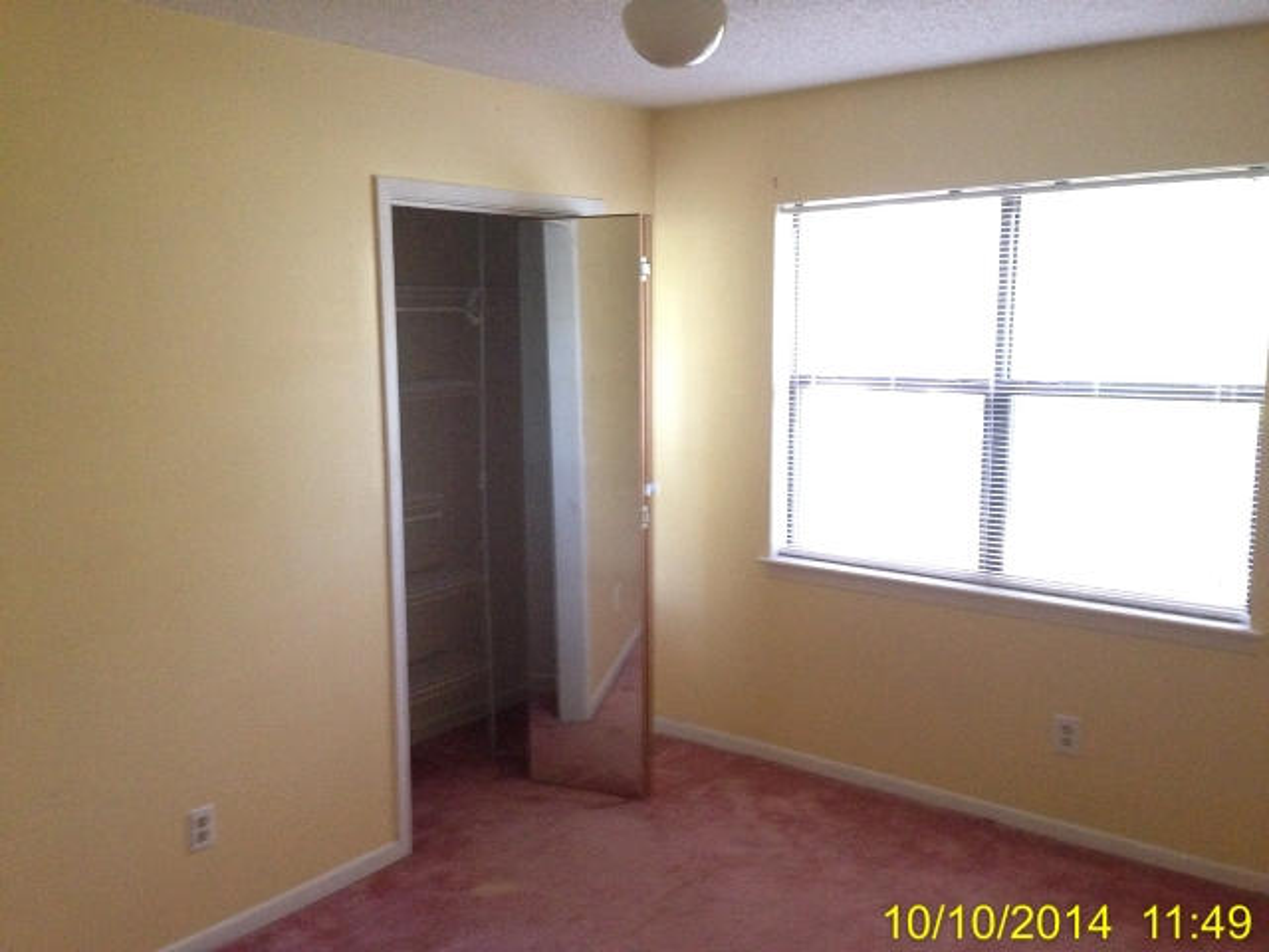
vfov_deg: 42.9
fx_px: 1210
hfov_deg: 55.4
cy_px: 476
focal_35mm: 33
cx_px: 634
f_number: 2.4
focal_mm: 4.12
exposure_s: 1/15
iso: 400
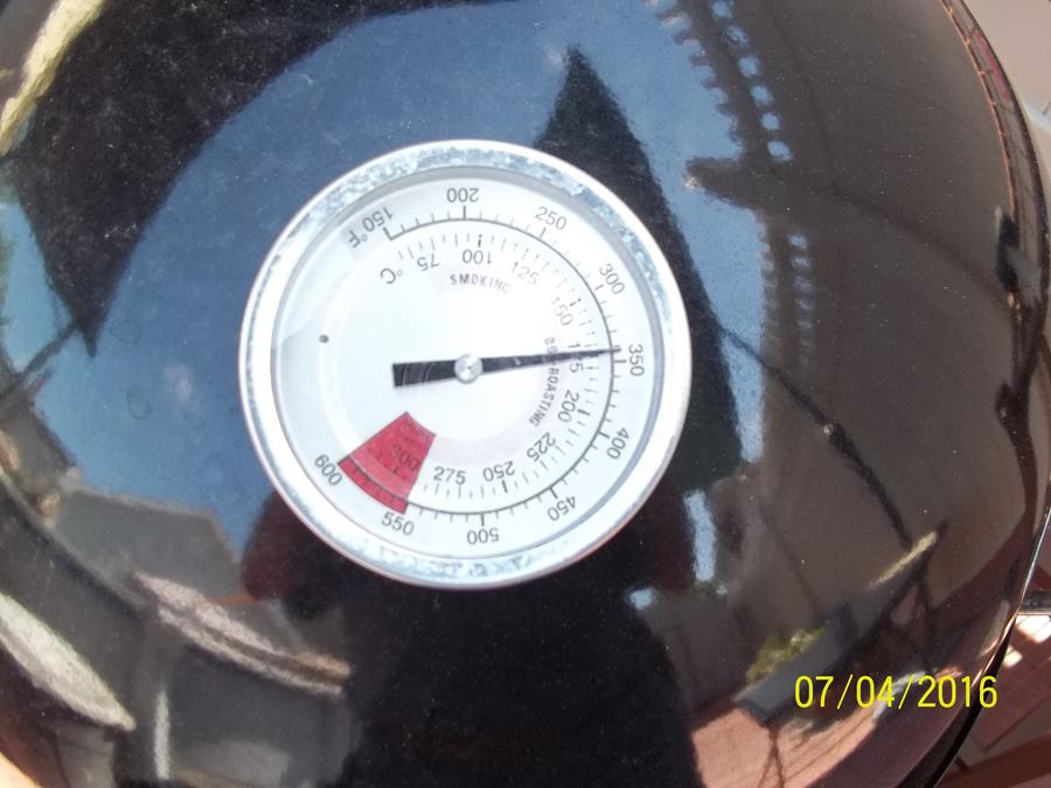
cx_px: 526
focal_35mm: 32
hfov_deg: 56.8
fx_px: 972
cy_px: 394
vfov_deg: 44.2
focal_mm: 5.7
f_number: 2.9
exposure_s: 1/100
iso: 64
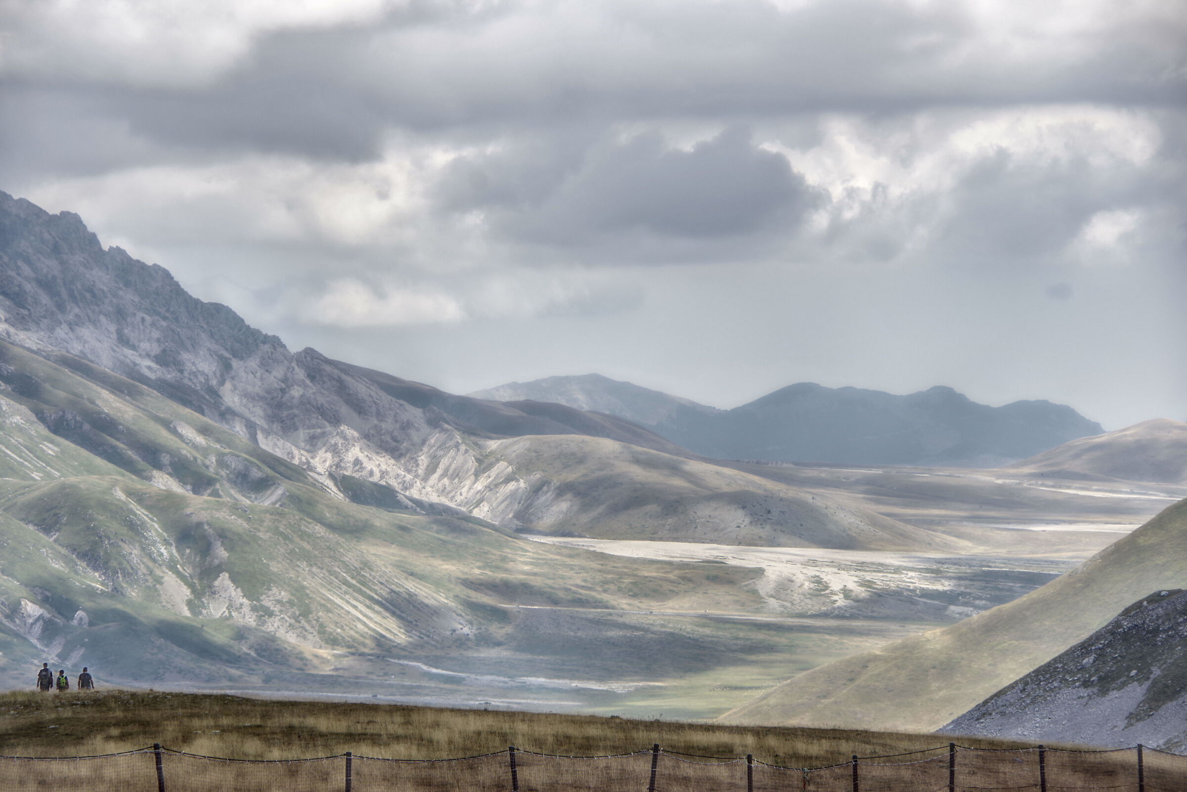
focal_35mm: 117
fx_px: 3857
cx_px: 594
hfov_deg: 17.5
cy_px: 396
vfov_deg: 11.7
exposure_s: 1/320
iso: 100
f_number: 6.3
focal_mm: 78
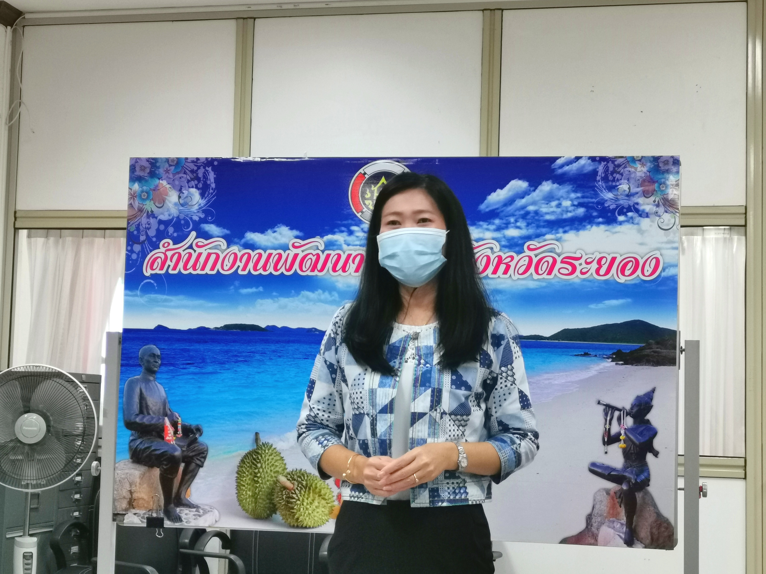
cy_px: 287
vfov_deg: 22.6
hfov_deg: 29.8
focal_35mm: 65
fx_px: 1438
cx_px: 383
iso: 200
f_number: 1.8
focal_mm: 5.58
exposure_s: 1/100
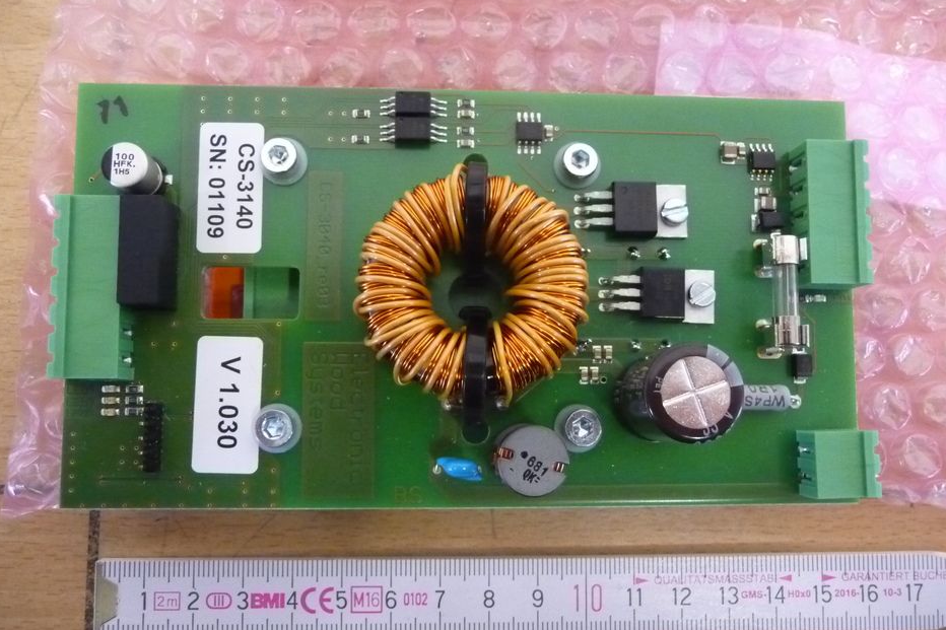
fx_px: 788
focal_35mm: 30
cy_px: 333
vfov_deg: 43.6
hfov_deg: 61.9
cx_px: 476
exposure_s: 1/15
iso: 800
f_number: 3.3
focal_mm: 4.7
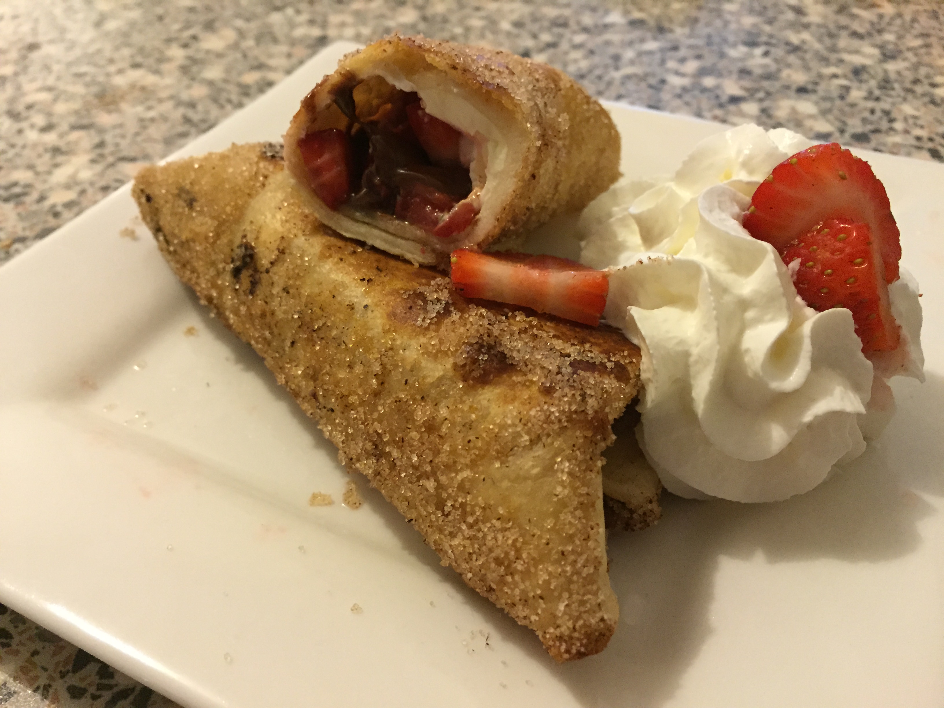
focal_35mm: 29
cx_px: 472
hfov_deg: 61.7
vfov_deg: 48.2
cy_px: 354
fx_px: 791
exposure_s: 1/17
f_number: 2.2
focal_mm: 4.15
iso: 250
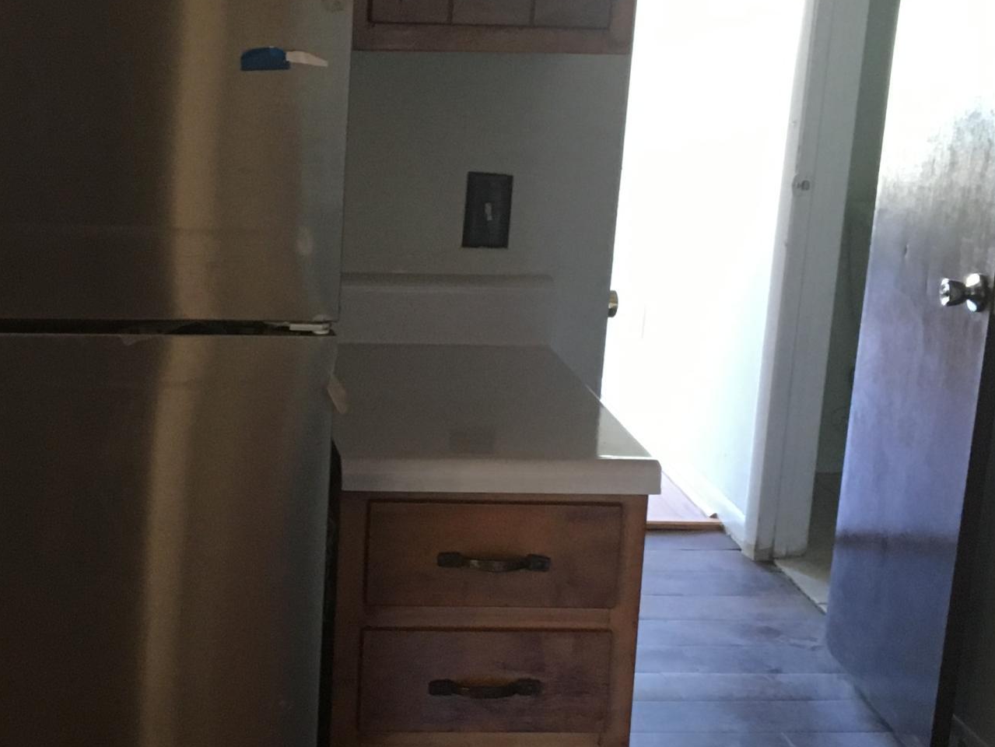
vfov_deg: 21.6
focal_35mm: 68
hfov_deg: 28.2
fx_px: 1955
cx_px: 255
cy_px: 355
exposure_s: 1/30
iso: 160
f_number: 2.2
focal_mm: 4.15
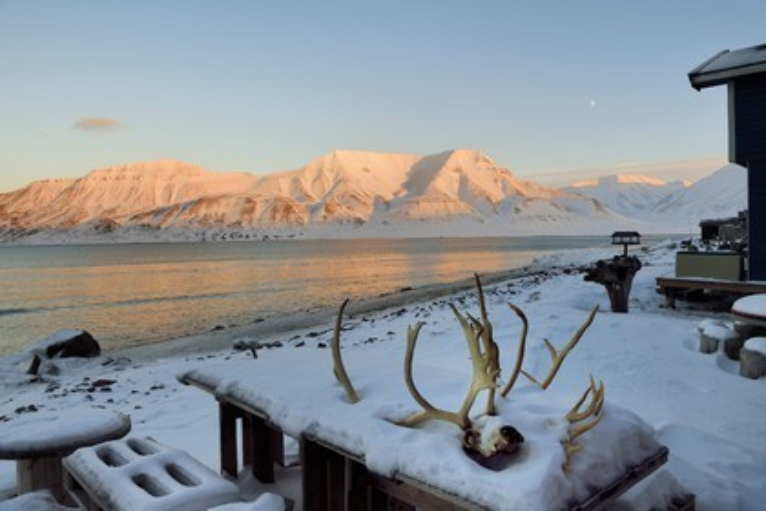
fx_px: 511
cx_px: 383
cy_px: 256
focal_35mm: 24
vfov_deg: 53.1
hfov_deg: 73.7
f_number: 13
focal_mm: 24
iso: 200
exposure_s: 1/80
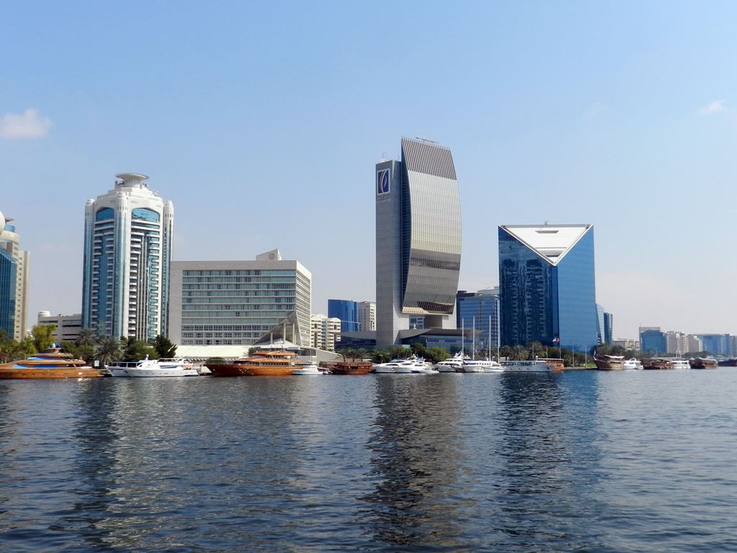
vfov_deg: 37.7
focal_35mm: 38
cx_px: 368
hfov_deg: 49.0
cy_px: 276
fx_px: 809
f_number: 4.5
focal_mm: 6.7
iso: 160
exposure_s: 1/1250
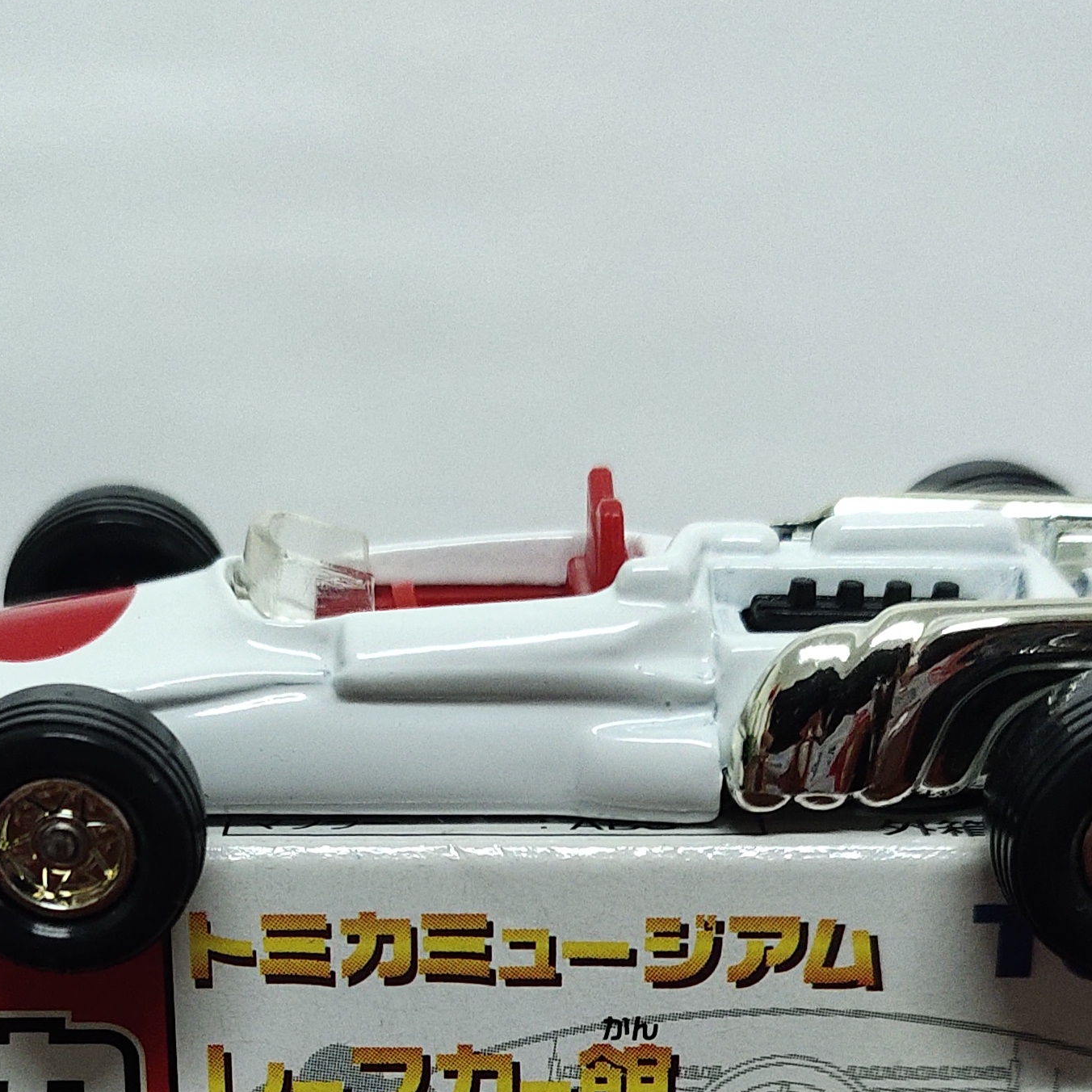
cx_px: 459
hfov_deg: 25.3
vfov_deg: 24.4
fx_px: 2427
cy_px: 1059
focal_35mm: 68
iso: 1049
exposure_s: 1/50
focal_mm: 4.74
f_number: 1.79
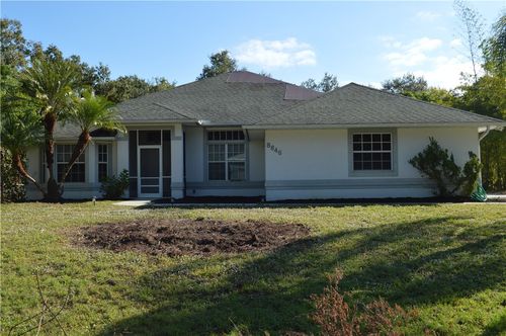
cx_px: 253
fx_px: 505
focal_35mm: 36
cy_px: 168
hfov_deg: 53.2
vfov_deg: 36.8
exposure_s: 1/200
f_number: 7.1
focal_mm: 24
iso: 100
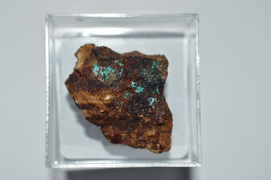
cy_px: 90
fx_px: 620
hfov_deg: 24.6
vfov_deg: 16.5
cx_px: 136
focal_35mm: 82
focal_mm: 55
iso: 100
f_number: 8
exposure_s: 1/60
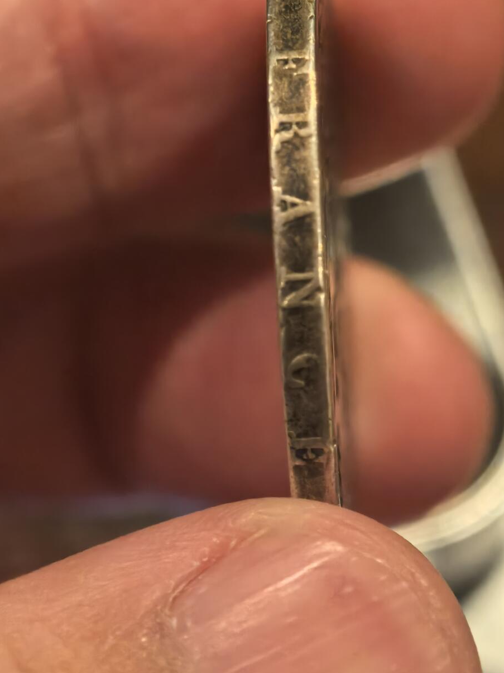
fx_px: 2757
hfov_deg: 10.4
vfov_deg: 13.9
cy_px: 419
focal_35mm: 142
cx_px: 340
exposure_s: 1/60
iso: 800
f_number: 3
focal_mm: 14.6
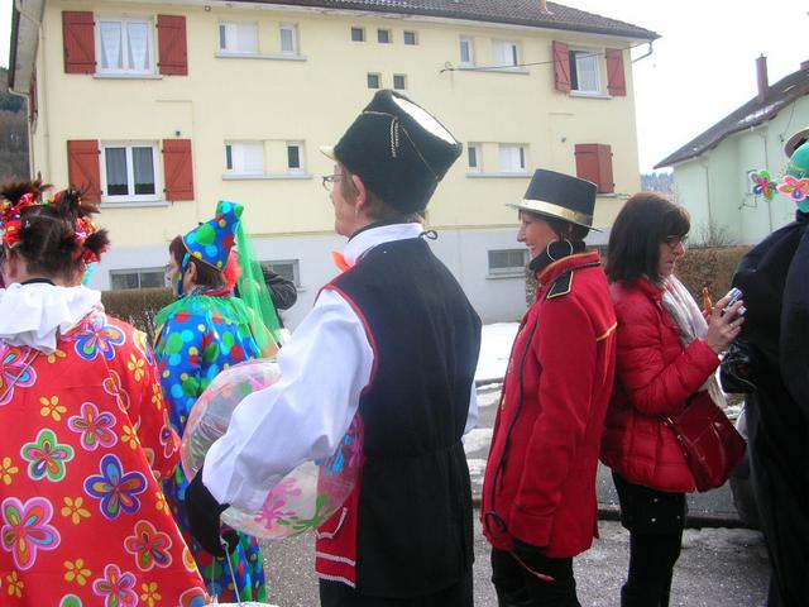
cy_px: 304
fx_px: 818
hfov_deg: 52.6
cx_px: 404
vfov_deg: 40.7
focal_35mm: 35
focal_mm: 5.8
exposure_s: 1/290
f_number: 2.8
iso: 50
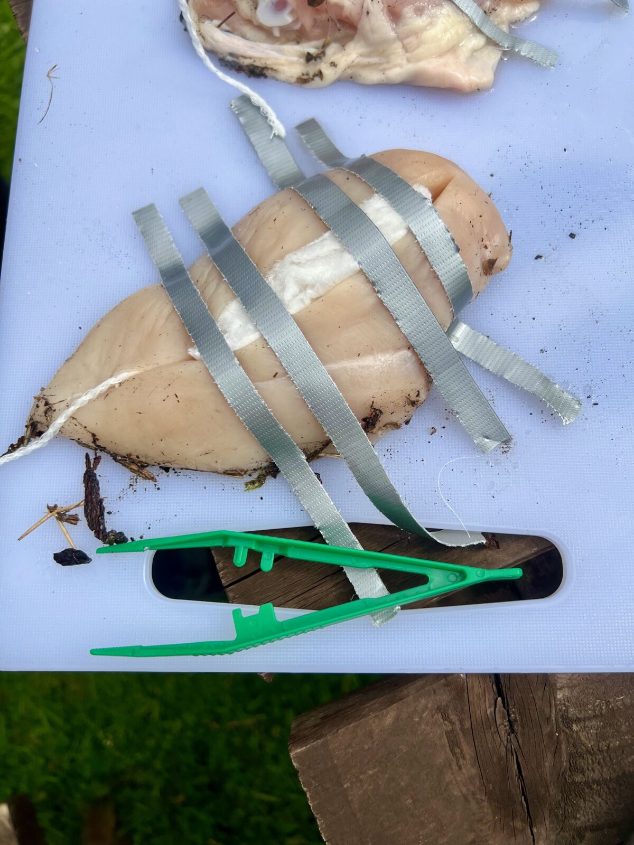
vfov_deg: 67.3
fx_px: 635
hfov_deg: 53.1
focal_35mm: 26
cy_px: 422
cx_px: 317
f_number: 1.5
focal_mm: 5.7
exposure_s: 1/3968
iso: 50
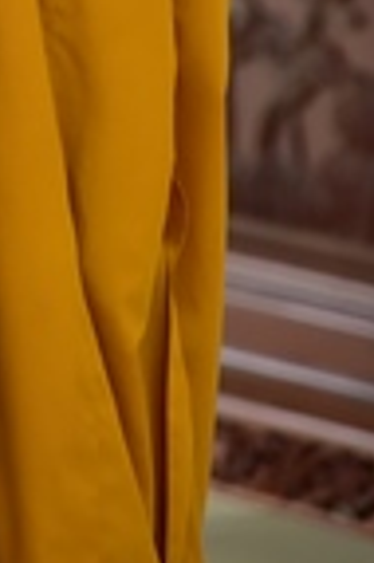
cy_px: -650
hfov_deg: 2.5
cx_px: -244
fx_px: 8544
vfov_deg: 3.7
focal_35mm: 547
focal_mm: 120
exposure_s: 1/50
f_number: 4
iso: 1250
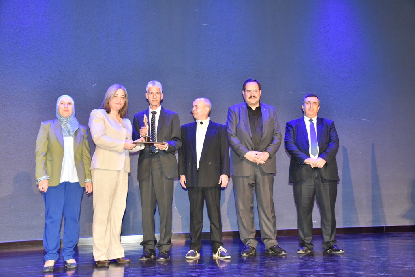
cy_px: 138
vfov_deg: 35.1
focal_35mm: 38
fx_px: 438
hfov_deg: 50.7
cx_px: 208
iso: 3200
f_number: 7.1
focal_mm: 38
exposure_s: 1/60
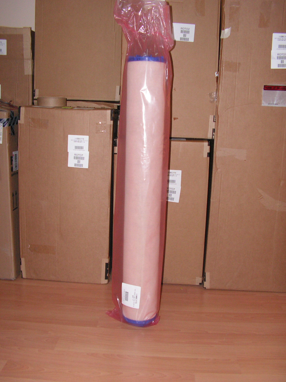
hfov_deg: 39.7
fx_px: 397
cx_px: 143
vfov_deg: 51.4
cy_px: 191
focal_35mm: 36
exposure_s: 1/40
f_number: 3.2
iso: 200
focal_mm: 6
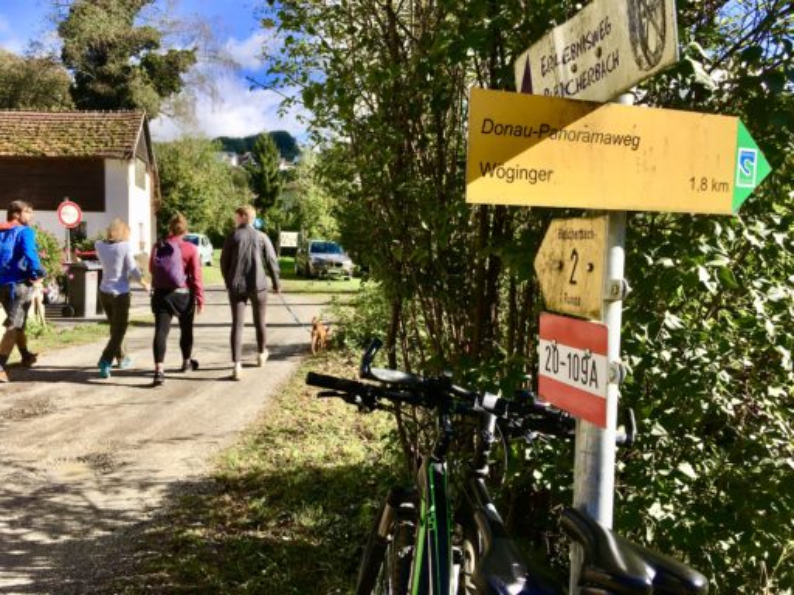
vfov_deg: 48.2
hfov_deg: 61.7
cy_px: 298
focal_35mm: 29
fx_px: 665
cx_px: 397
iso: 25
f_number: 2.2
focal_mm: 4.15
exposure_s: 1/1040
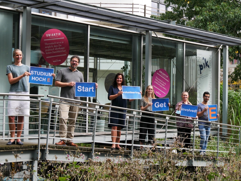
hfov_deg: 29.8
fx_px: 453
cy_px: 91
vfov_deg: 22.6
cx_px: 120
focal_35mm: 65
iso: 200
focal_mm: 32
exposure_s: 1/200
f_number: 5.6
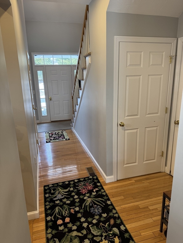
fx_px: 169
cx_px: 92
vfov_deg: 71.6
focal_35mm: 24
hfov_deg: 56.8
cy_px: 122
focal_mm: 6.76
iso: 125
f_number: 1.78
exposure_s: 1/60
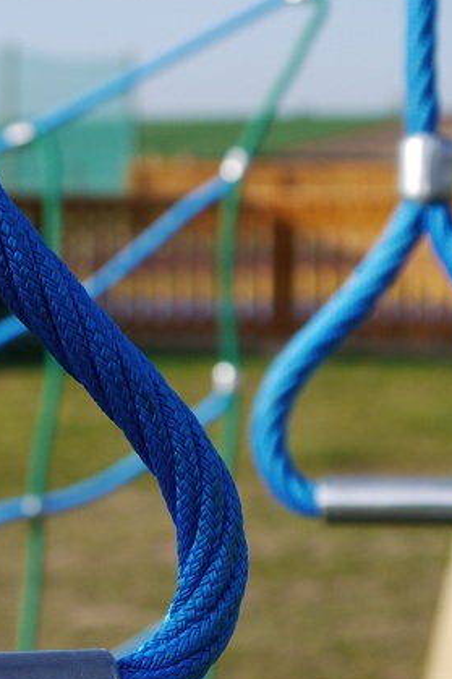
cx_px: 109
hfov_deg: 10.1
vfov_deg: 15.2
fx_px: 2544
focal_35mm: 135
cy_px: 358
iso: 100
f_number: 5.2
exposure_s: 1/500
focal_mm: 34
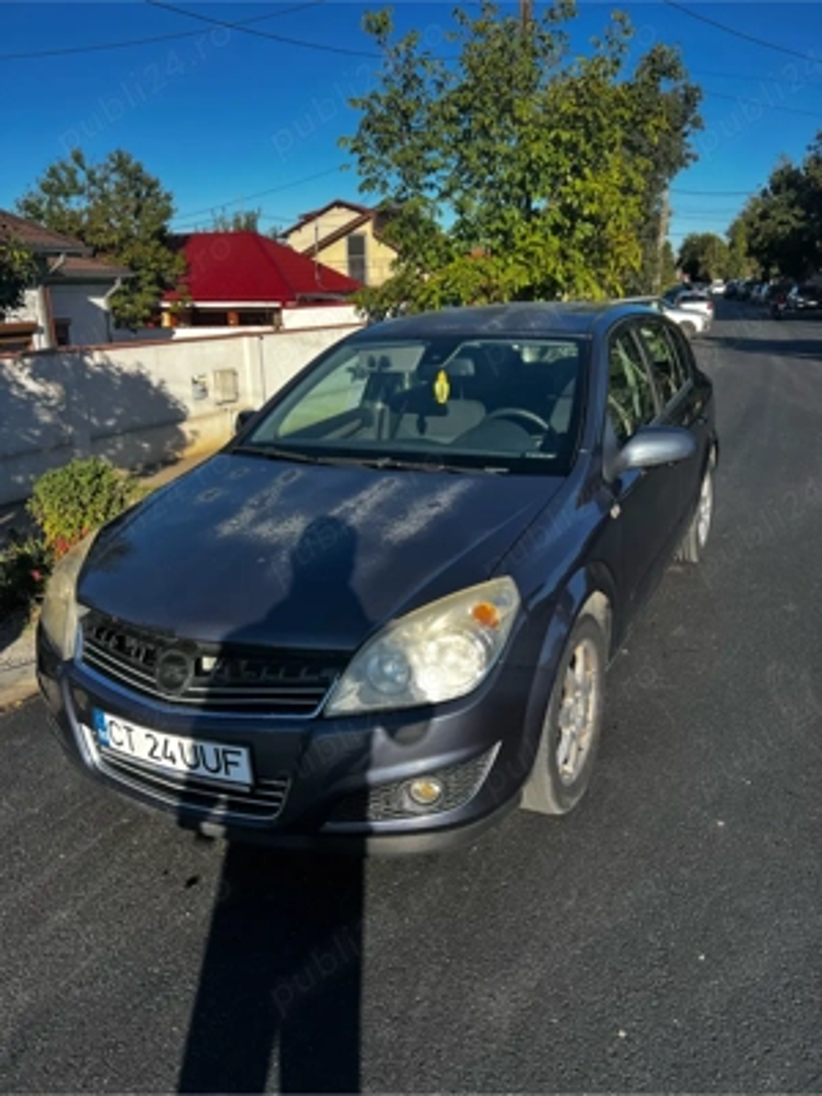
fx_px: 823
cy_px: 548
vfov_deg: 67.3
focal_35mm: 26
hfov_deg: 53.1
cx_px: 411
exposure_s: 1/2083
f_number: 1.5
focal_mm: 5.7
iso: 50
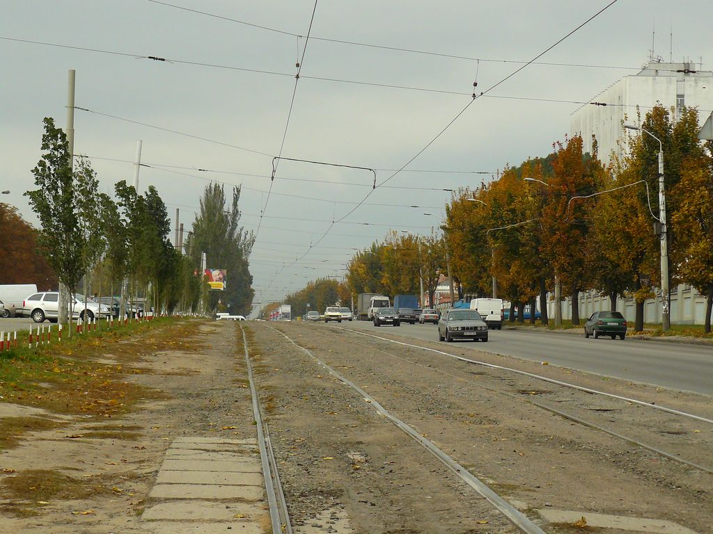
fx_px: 1916
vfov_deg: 15.9
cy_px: 267
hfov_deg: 21.1
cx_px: 356
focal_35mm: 93
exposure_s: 1/500
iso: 200
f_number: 3.2
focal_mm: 15.5
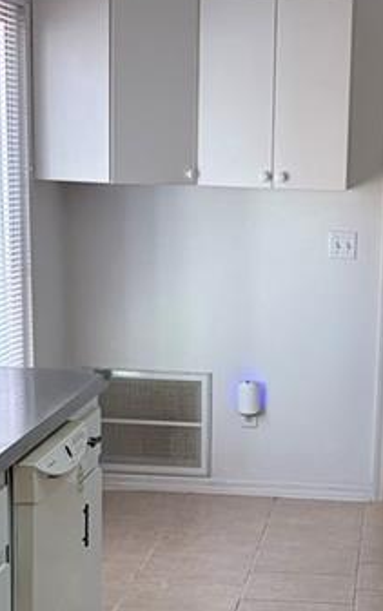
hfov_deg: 13.2
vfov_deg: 20.6
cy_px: 598
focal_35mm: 98
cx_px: 361
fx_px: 1635
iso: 125
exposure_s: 1/228
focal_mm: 5.96
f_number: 1.6
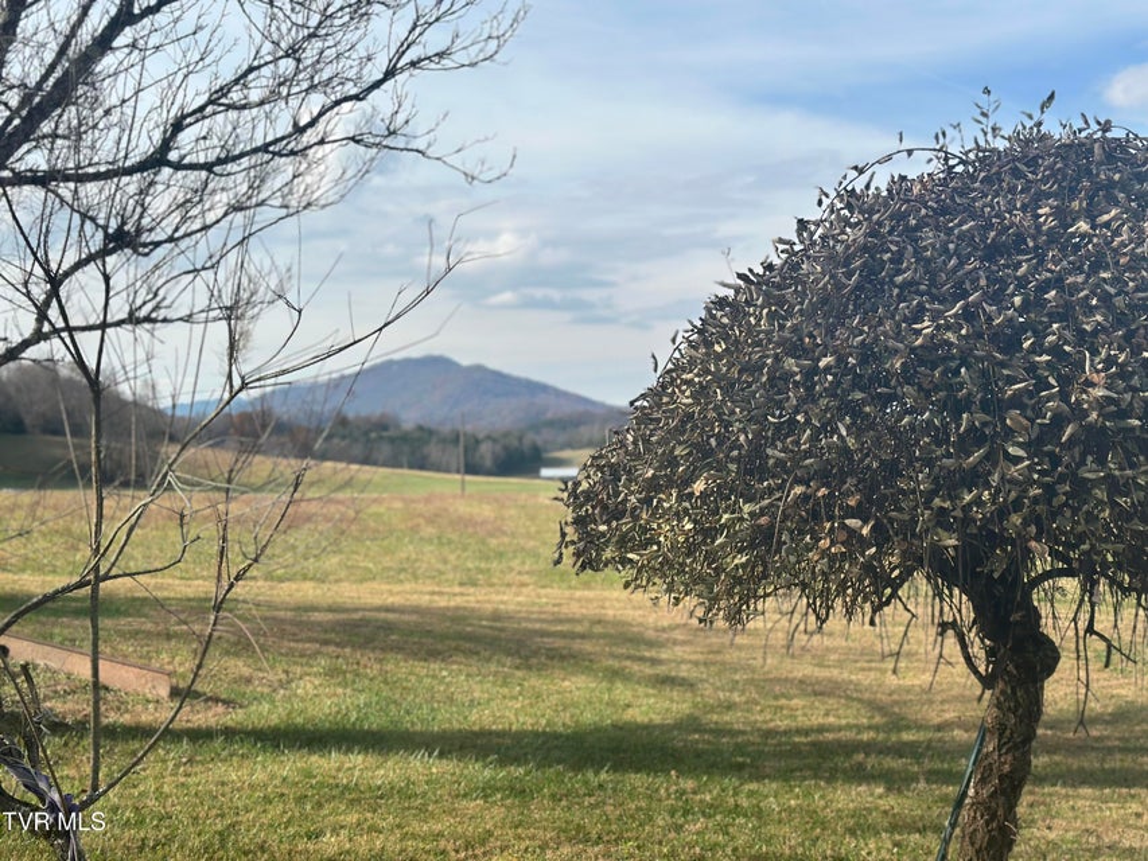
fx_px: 1592
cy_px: 430
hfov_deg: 39.7
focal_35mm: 48
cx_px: 574
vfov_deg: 30.3
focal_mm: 6.86
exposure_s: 1/5000
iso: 100
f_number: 1.78
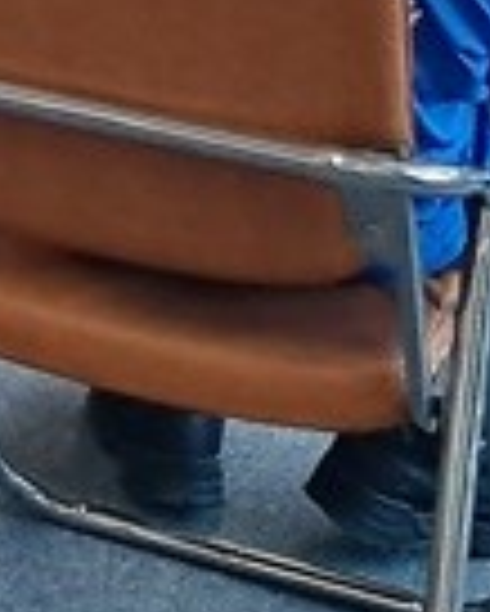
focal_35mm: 172
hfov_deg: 7.8
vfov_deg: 10.3
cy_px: -603
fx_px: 3114
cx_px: -1007
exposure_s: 1/120
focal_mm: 5.23
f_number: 1.8
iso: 50
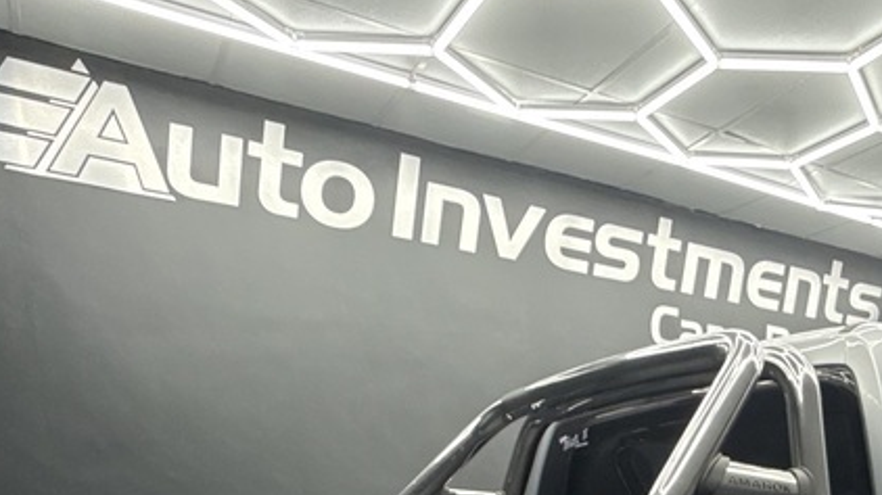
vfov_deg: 24.6
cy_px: 748
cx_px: 640
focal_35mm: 37
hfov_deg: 52.1
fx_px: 865
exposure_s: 1/100
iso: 160
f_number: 2.2
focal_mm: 2.22
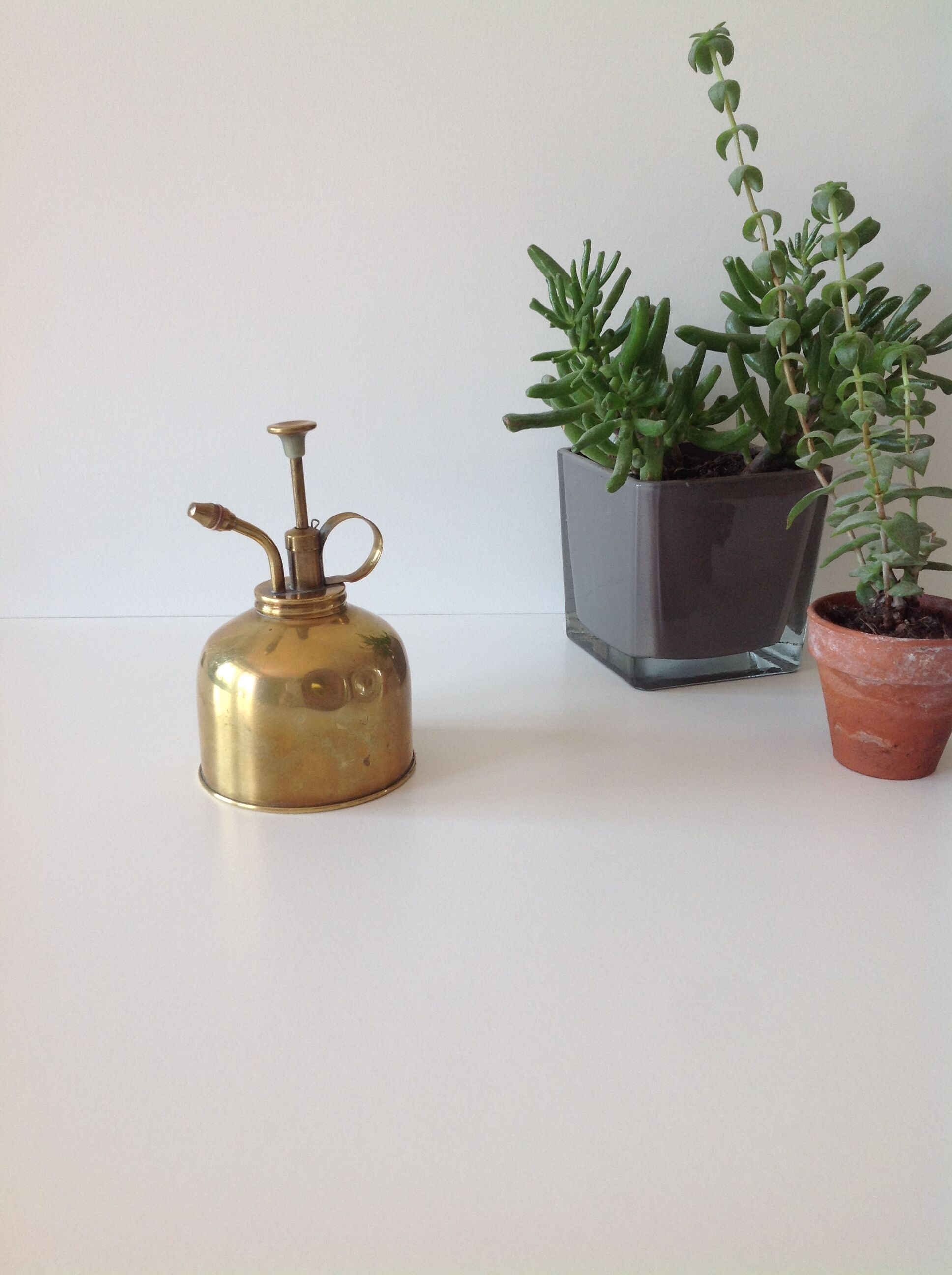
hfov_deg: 40.6
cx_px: 476
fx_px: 1287
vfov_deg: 52.7
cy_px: 638
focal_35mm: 35
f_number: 2.4
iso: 50
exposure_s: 1/60
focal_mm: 4.28
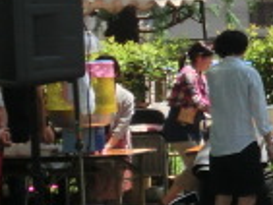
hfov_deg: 11.2
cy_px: 50
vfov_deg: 9.3
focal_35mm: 159
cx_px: 556
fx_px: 1255
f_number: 3.2
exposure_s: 1/640
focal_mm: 6.1
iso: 100
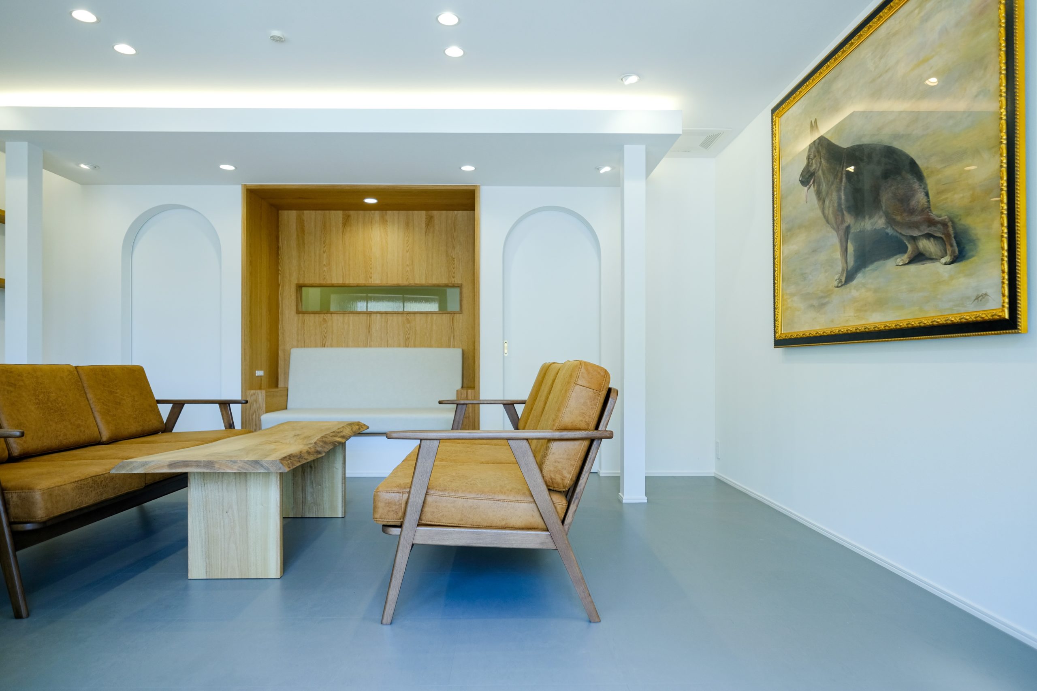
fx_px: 605
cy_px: 346
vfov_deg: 59.5
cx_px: 518
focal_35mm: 21
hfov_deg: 81.2
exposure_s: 1/80
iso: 200
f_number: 2.8
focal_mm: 14
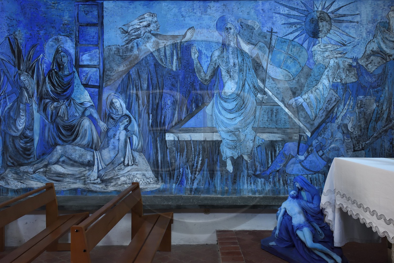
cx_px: 197
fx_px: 263
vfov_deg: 53.1
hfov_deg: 73.8
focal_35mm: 24
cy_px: 132
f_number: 8
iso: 3200
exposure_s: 1/60
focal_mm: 24
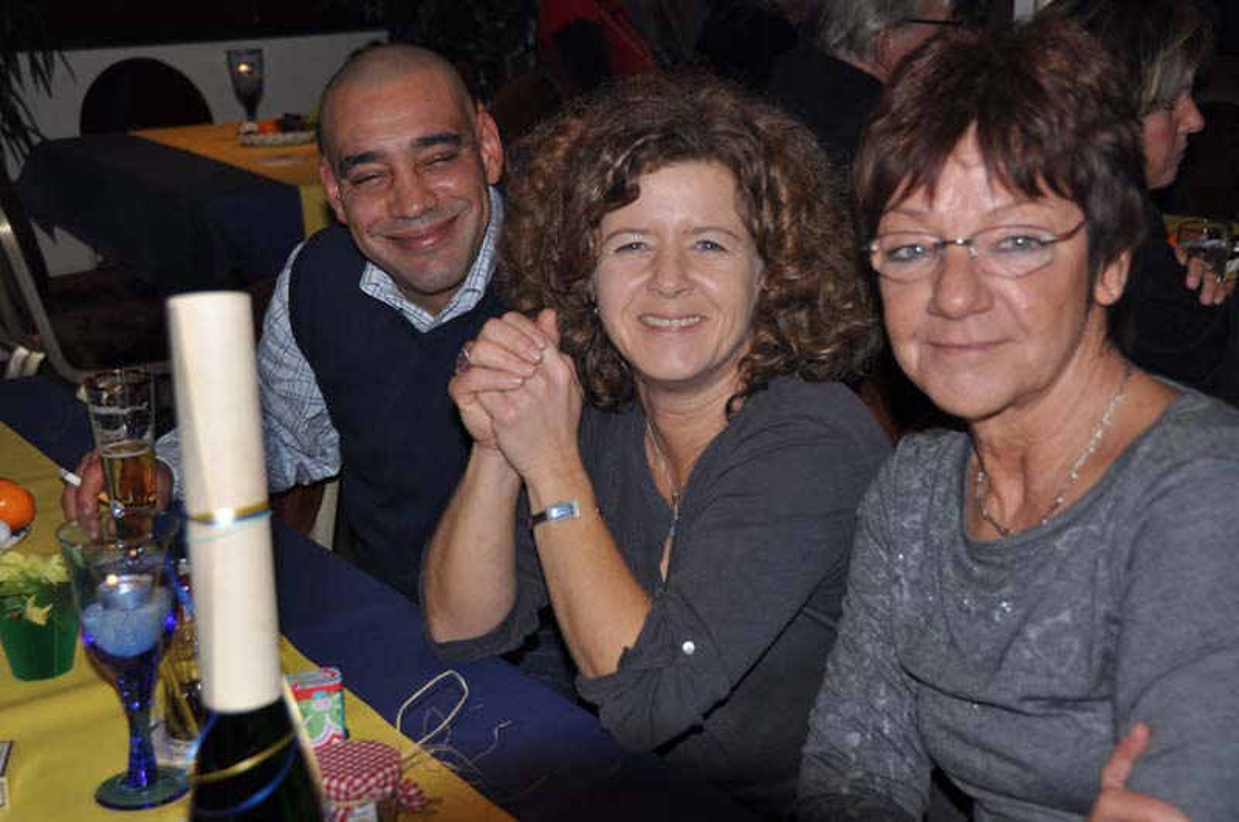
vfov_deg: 25.0
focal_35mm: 54
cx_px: 620
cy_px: 411
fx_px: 1856
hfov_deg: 36.9
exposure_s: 1/60
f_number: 4.2
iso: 200
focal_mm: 36
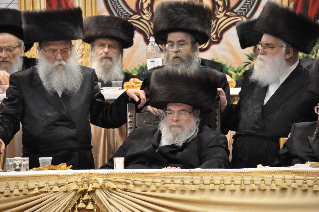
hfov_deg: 8.3
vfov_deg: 5.5
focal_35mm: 248
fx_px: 2191
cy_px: 106
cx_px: 160
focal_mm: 165
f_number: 5.6
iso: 3200
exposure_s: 1/60
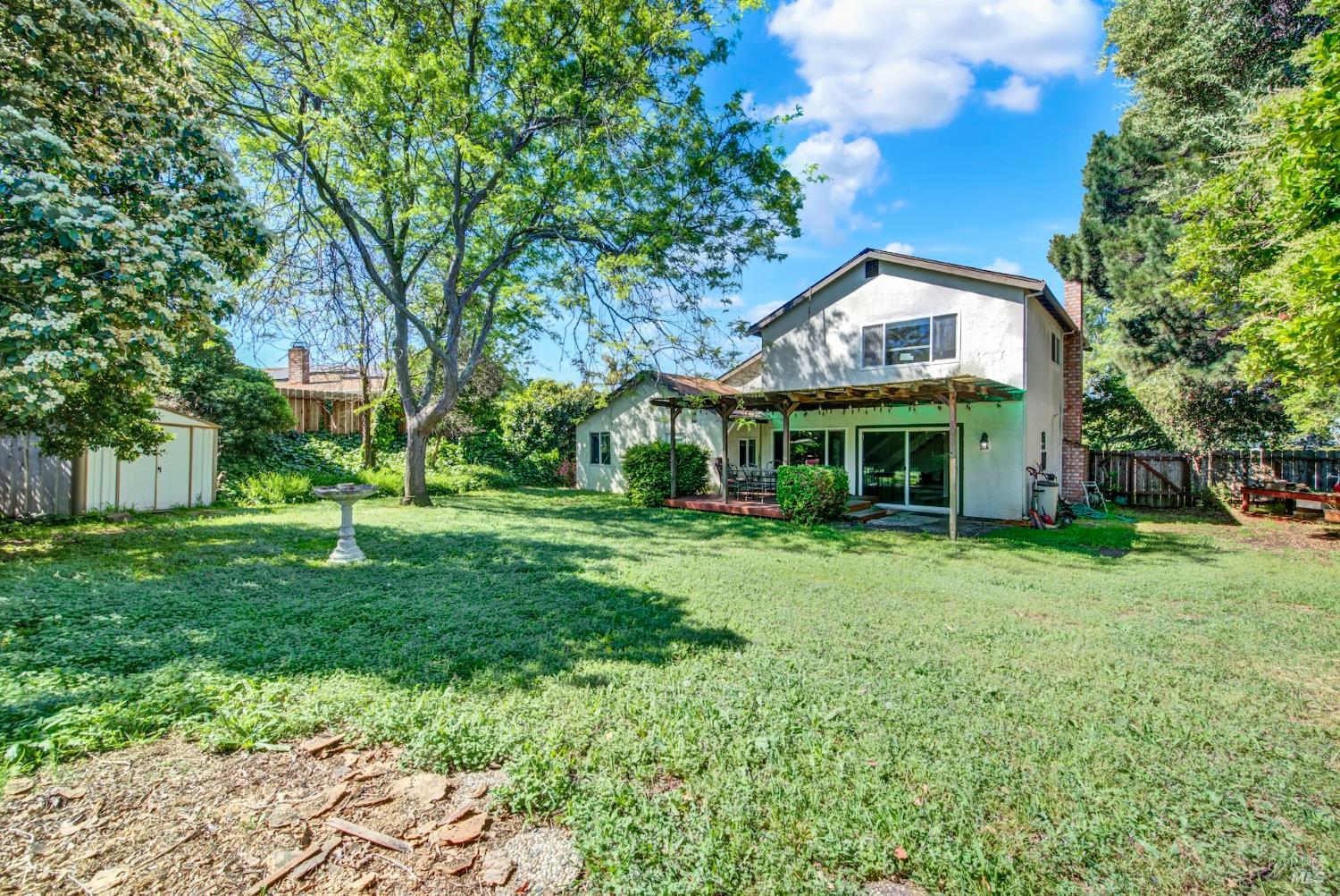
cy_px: 448
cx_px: 670
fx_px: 521
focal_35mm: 14
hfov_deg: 104.2
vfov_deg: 81.3
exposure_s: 1/40
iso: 100
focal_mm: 14
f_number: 14
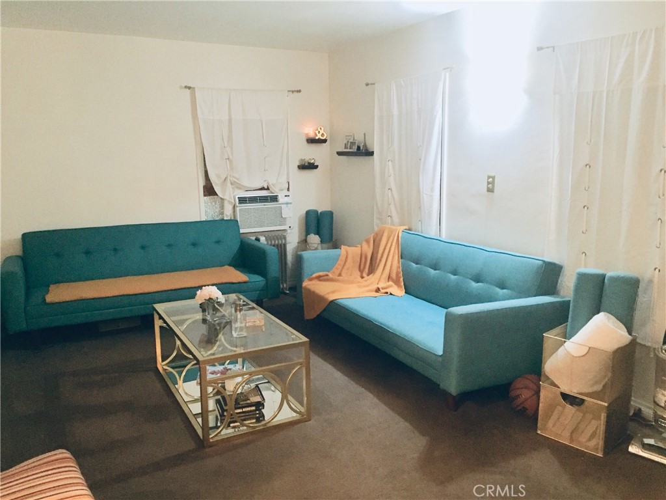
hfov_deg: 61.7
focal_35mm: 29
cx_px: 333
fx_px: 558
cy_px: 250
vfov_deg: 48.2
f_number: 2.2
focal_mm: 4.15
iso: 250
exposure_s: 1/15
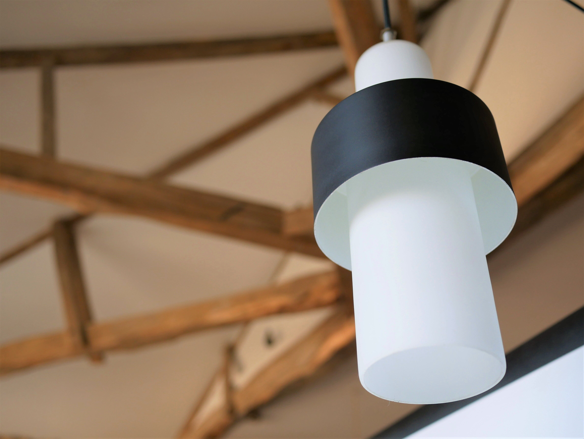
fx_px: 675
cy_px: 220
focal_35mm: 40
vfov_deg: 36.0
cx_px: 292
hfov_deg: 46.8
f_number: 2.2
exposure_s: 1/200
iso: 200
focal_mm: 20
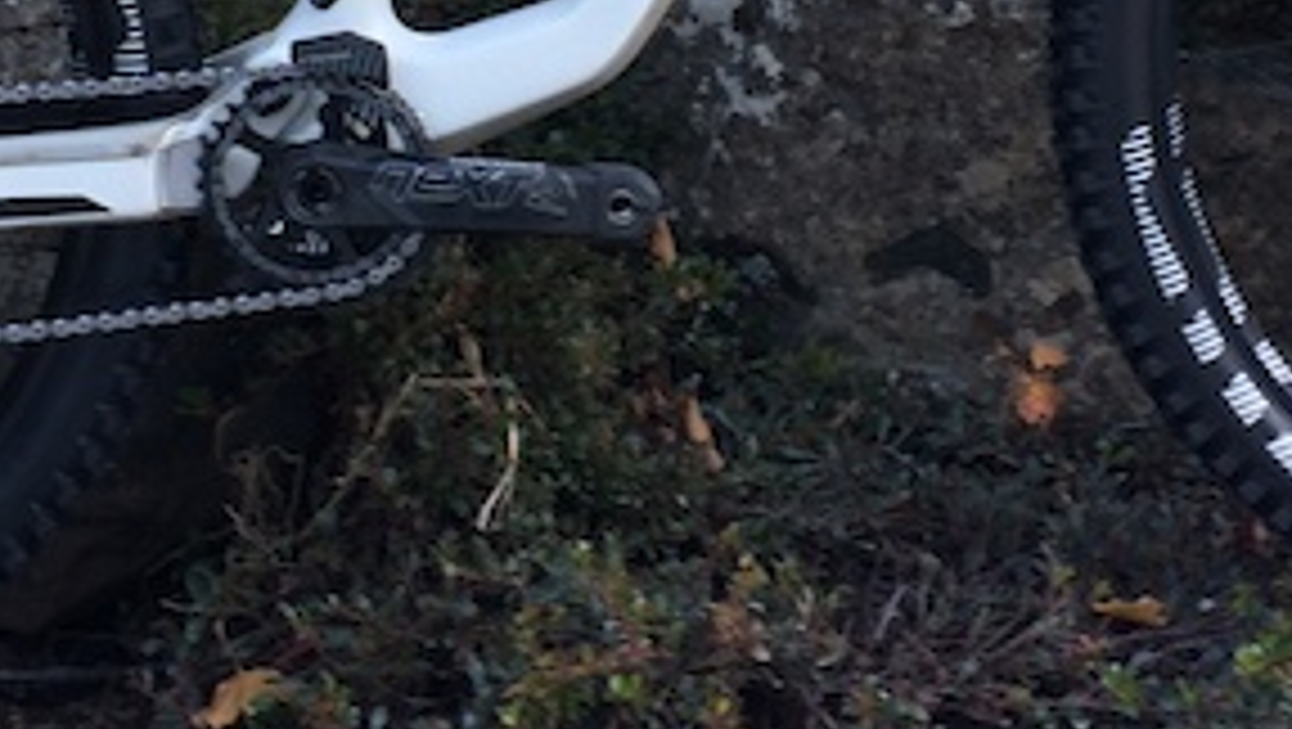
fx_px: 3017
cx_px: 671
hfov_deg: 24.2
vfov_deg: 13.2
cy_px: -279
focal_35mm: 88
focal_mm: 4.15
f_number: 2.2
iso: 32
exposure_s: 1/30
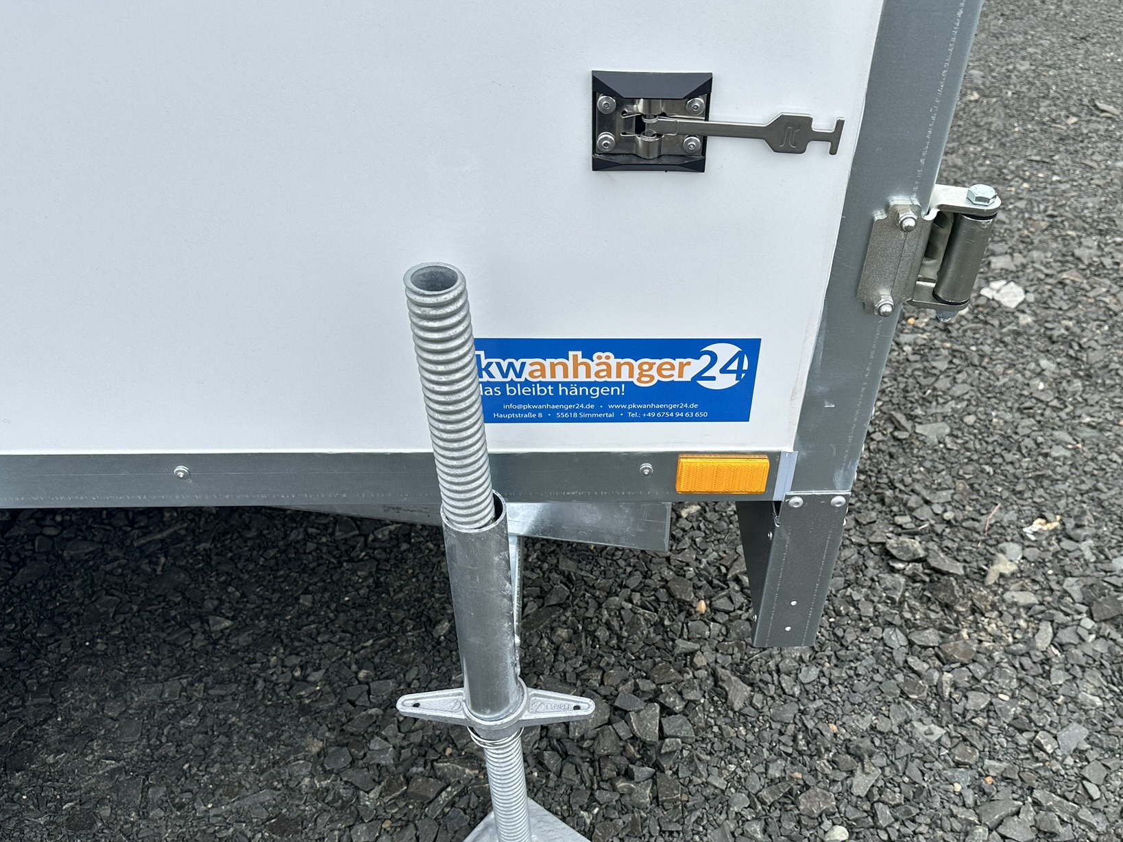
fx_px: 973
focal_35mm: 30
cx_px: 653
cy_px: 521
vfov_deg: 46.4
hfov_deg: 59.6
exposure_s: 1/1393
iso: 80
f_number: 1.78
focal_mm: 6.86
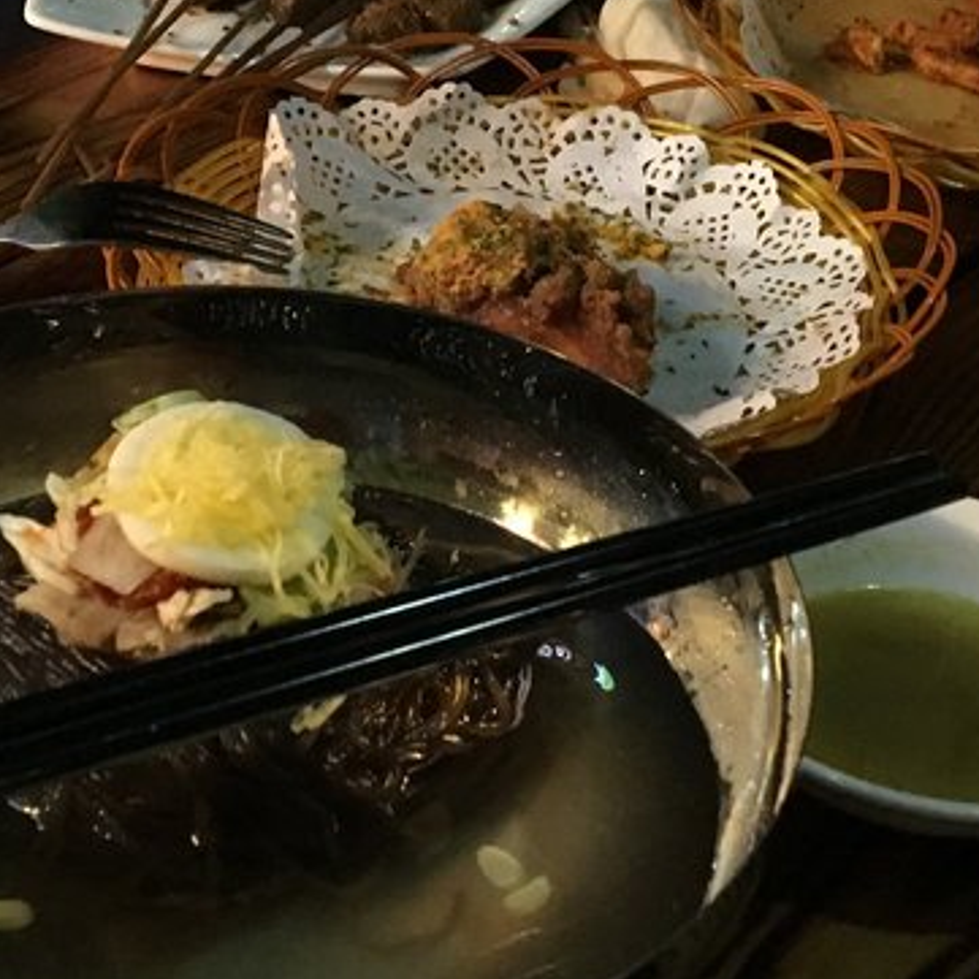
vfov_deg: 24.3
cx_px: 553
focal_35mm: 71
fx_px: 2272
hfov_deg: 24.3
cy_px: 374
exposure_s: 1/17
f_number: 2.2
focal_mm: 4.15
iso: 250
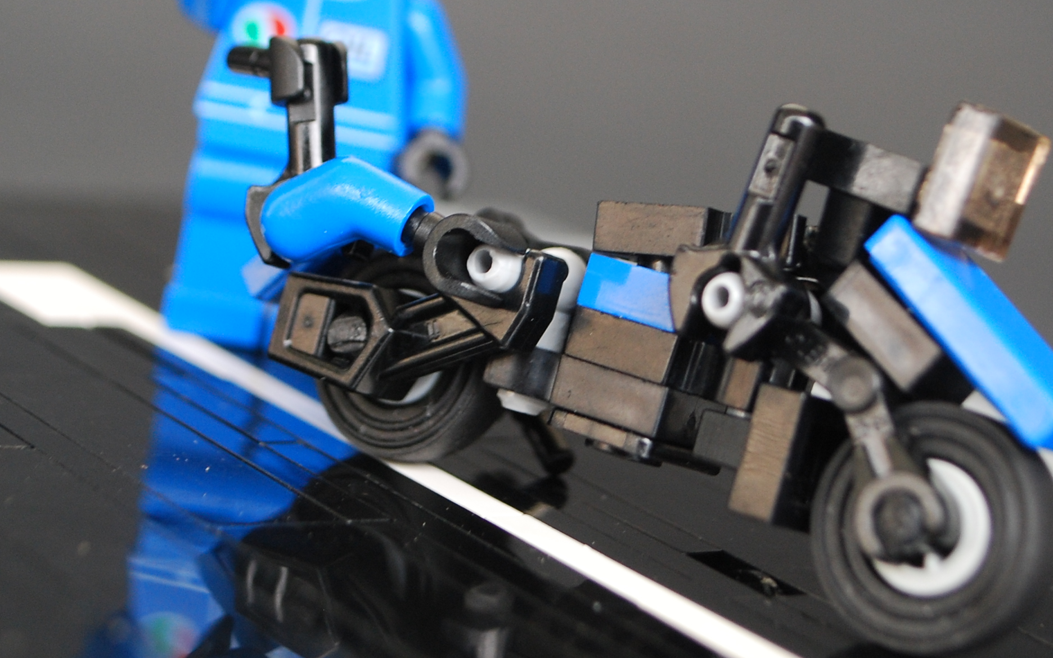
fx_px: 2726
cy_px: 214
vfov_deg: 13.7
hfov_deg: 21.9
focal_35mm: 95
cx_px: 513
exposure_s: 1/60
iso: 360
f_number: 4.8
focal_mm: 30
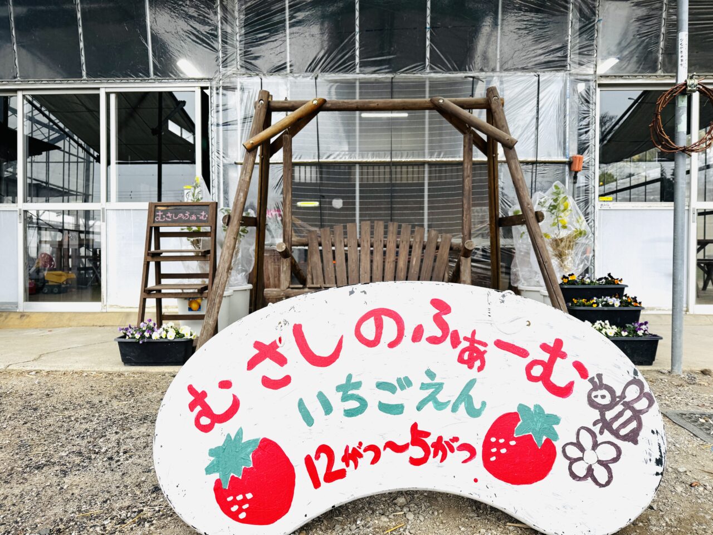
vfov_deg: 56.8
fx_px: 494
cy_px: 268
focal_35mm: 24
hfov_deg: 71.6
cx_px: 356
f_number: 1.78
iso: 80
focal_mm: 6.76
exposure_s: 1/621
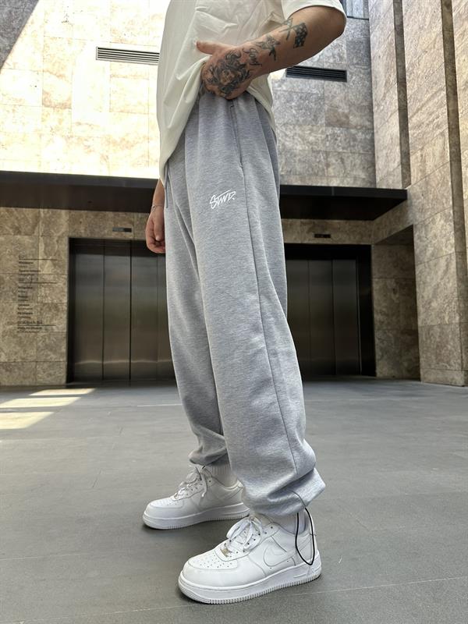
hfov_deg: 56.8
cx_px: 234
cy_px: 312
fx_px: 433
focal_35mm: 24
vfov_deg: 71.6
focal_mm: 6.86
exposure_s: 1/163
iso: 64
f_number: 1.78
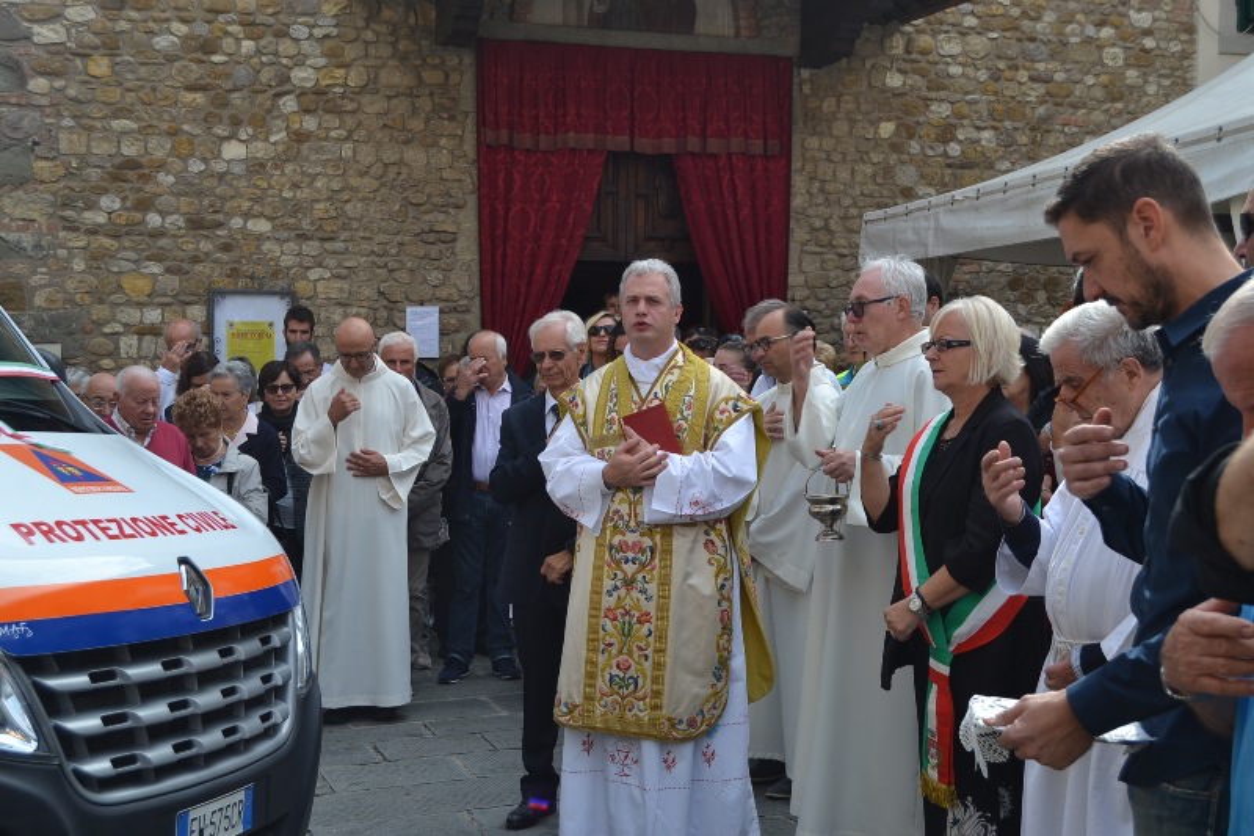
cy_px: 418
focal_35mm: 48
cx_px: 627
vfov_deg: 28.1
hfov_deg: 41.1
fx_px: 1672
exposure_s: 1/160
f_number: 6.3
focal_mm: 32
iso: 100
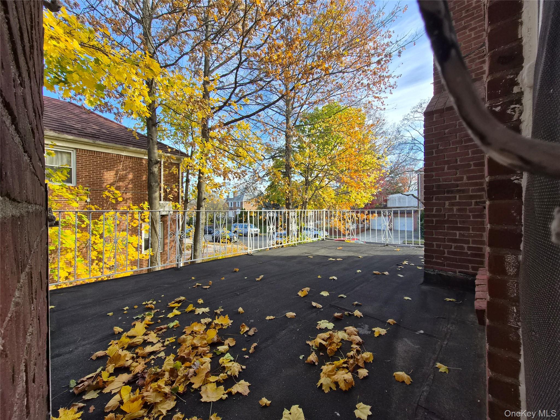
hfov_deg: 106.2
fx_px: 210
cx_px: 280
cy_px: 210
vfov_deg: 89.9
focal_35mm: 13
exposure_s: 1/256
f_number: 2.2
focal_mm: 1.7
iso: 25
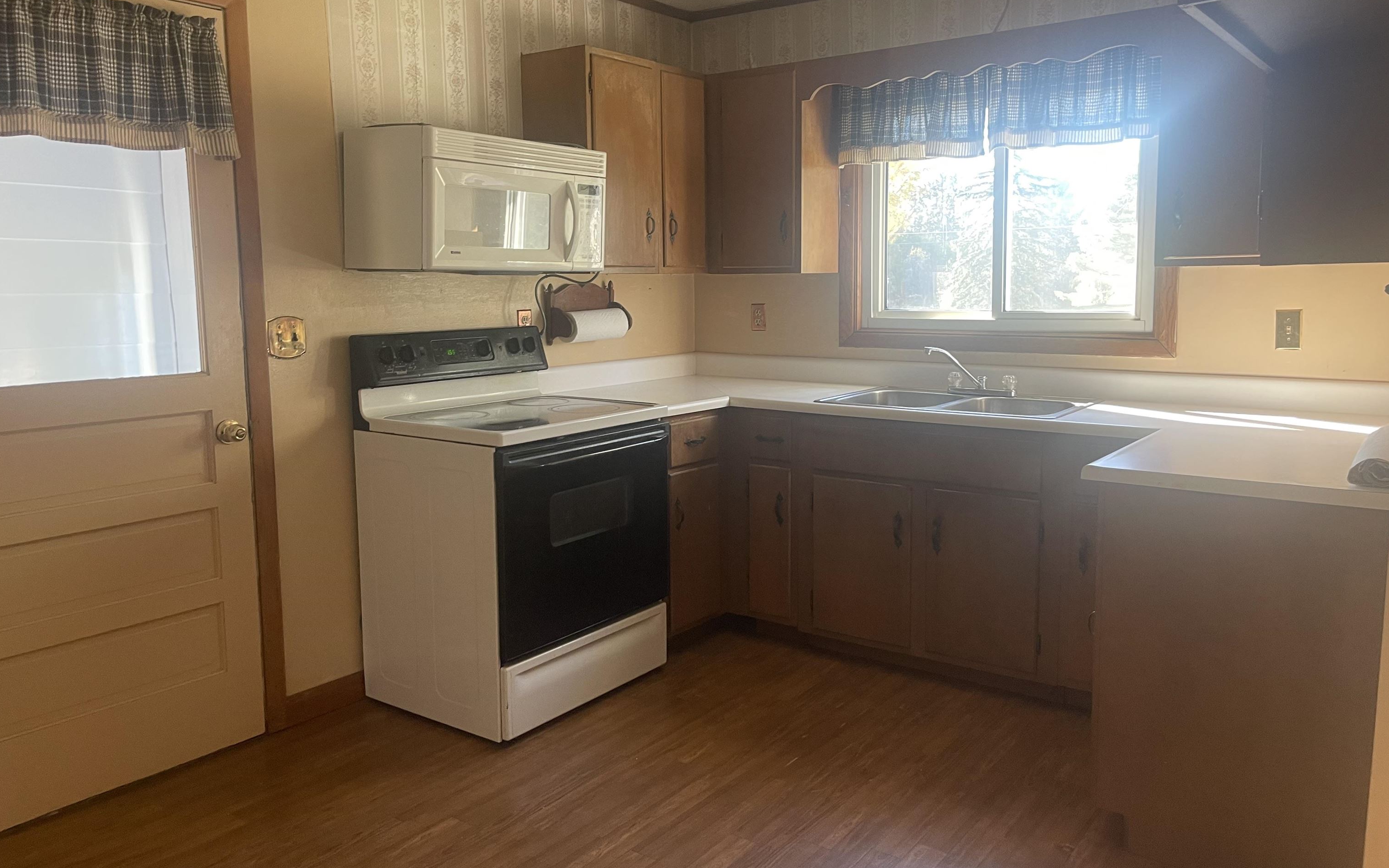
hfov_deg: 66.5
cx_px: 701
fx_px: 1060
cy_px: 414
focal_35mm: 28
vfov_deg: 44.5
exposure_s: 1/73
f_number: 1.6
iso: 125
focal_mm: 5.1
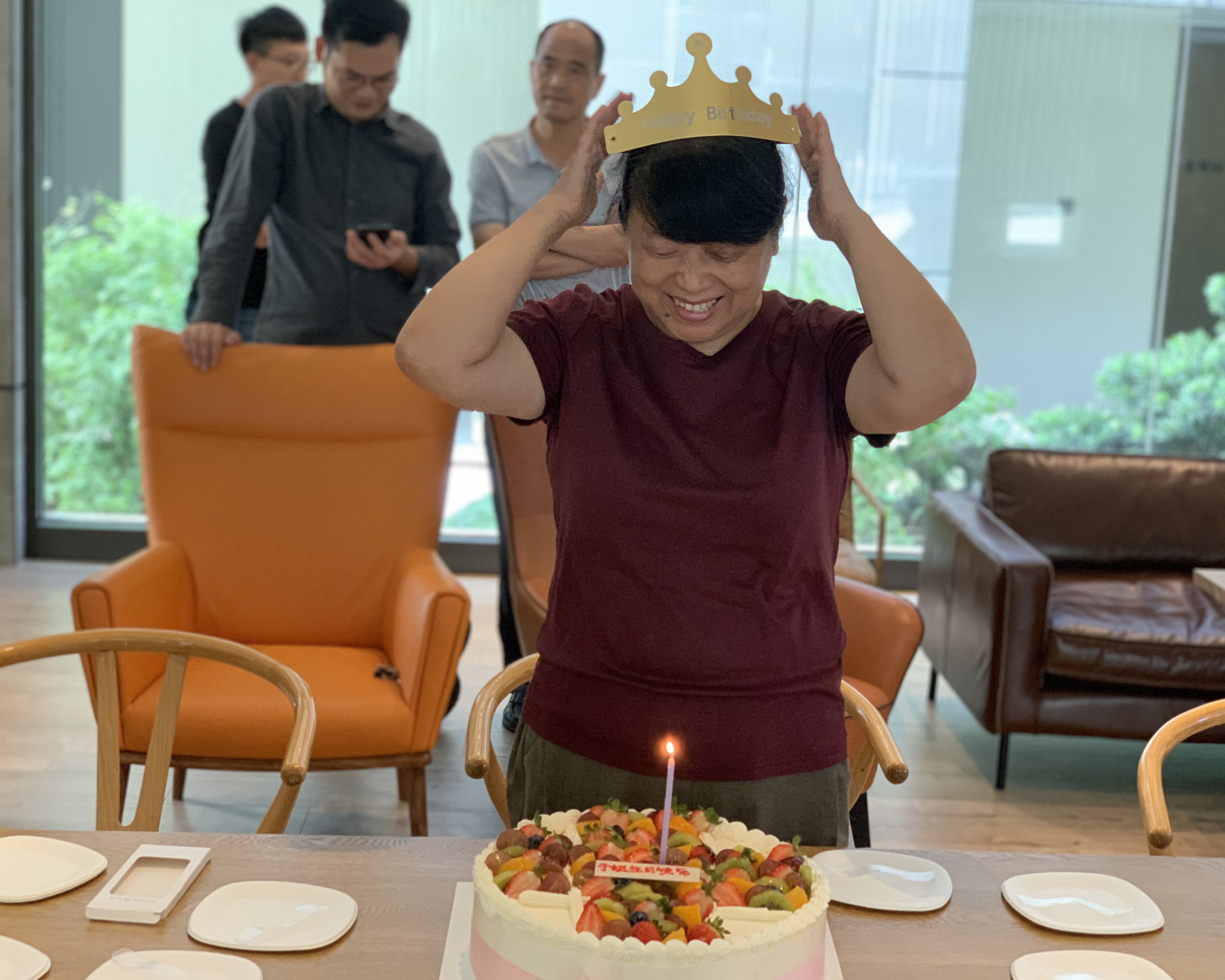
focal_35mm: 55
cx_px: 622
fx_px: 1994
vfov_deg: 27.6
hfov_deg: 34.1
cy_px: 487
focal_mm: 6
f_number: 2.4
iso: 250
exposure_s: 1/50
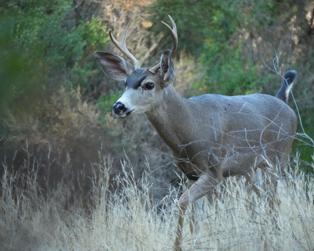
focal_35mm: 452
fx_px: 4200
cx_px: 161
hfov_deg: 4.3
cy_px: 125
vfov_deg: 3.4
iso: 5000
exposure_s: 1/1000
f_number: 6.3
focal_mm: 400
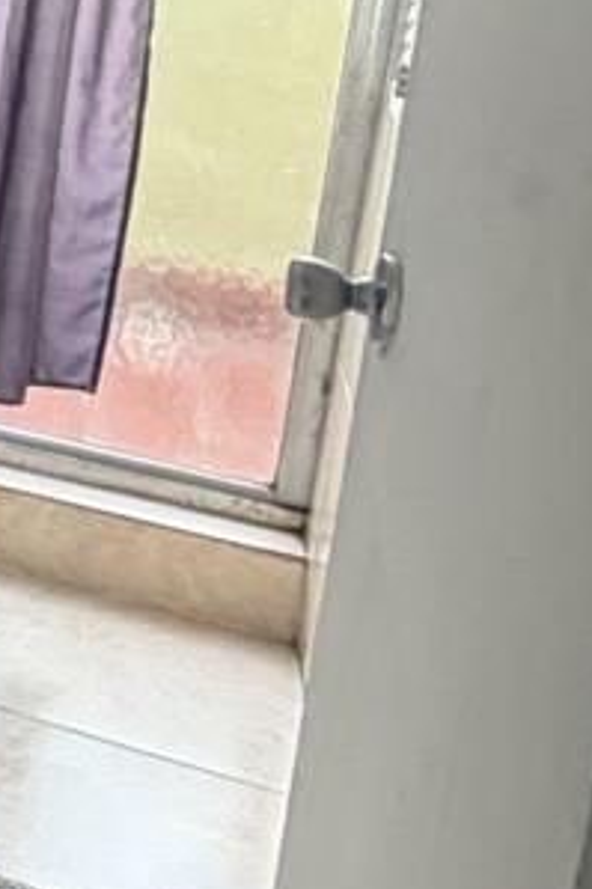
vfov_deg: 24.3
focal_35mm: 78
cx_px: -1232
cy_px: -89
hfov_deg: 10.8
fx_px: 1926
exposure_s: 1/121
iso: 200
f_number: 2.2
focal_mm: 2.22
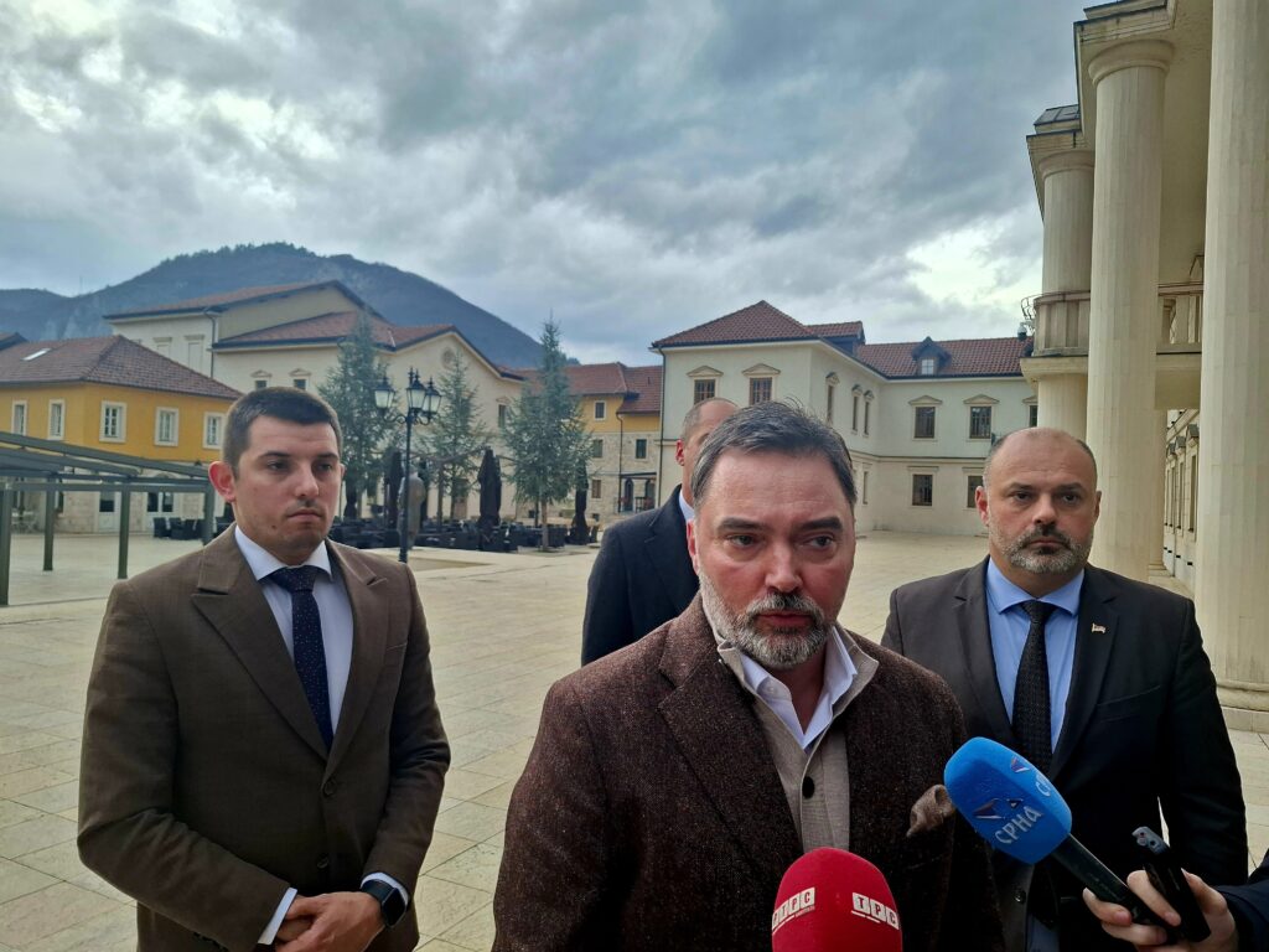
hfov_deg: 73.9
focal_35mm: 23
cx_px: 634
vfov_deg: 58.9
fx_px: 843
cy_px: 476
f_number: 1.8
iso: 50
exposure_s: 1/100
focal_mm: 5.54
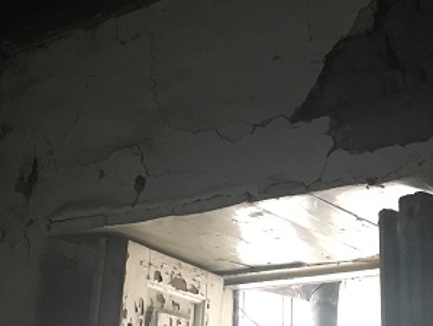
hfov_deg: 31.2
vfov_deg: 23.6
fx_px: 776
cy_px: 200
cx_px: 226
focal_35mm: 62
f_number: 2.2
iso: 320
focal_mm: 4.15
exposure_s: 1/17
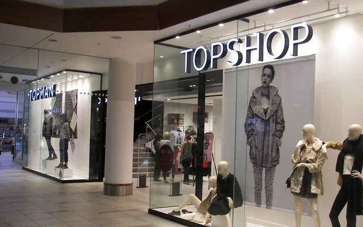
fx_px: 386
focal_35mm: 39
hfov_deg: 50.4
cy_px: 122
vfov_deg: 32.7
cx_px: 179
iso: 50
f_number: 2.8
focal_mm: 6
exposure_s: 1/40
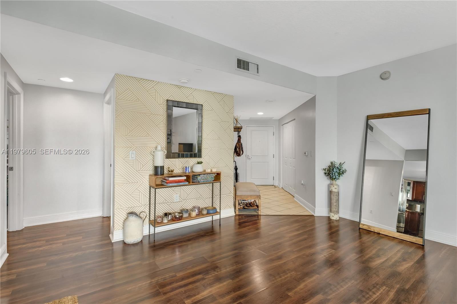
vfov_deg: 77.3
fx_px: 190
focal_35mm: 15
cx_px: 228
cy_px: 152
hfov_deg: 100.4
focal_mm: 10
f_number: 8
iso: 1000
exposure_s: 1/13
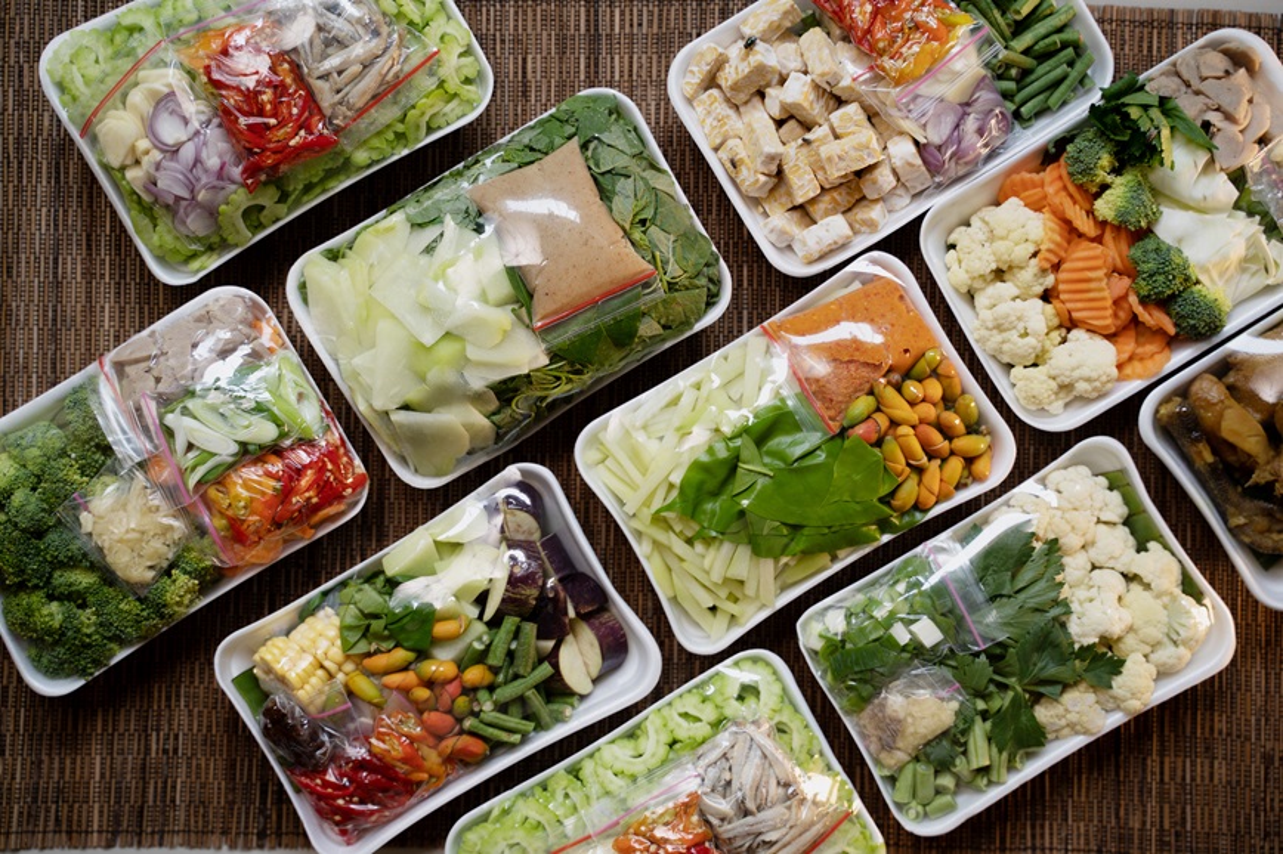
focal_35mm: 47
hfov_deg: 41.9
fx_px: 1674
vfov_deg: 28.6
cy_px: 427
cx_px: 642
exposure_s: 1/160
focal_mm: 47
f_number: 3.2
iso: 250
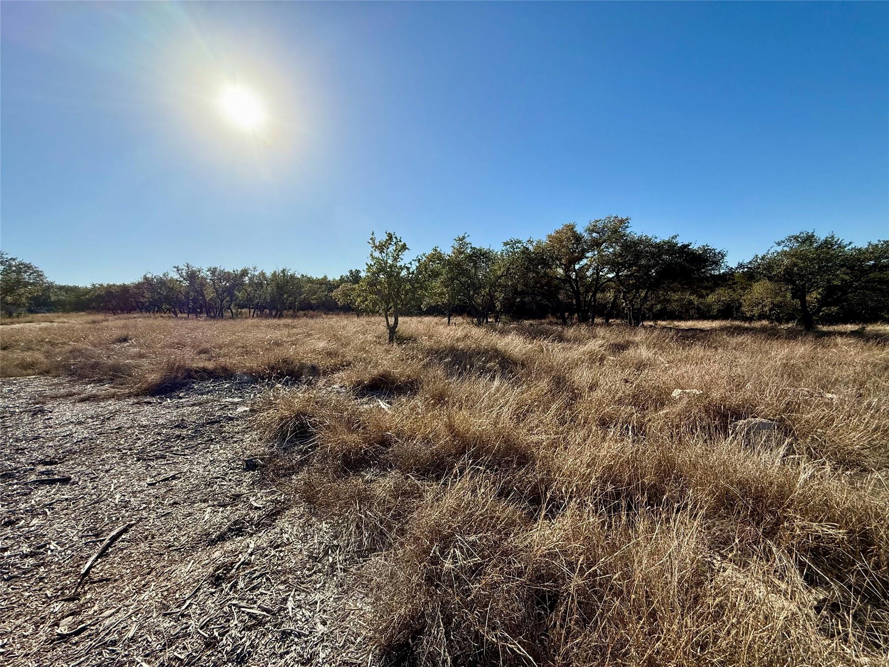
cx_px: 444
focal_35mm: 14
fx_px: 360
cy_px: 334
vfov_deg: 85.7
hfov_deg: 102.1
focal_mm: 2.22
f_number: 2.2
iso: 50
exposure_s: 1/2165
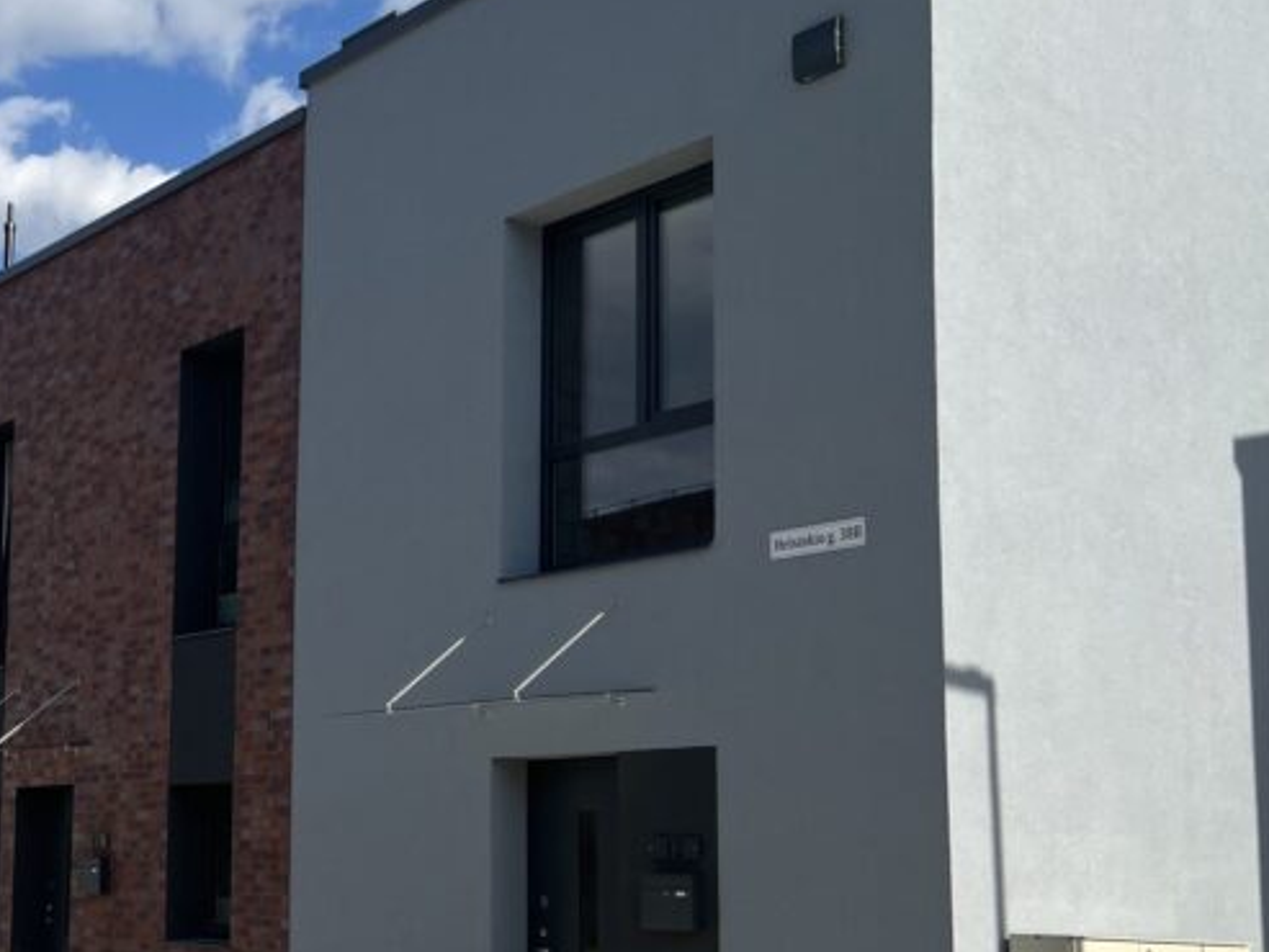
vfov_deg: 26.9
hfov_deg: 32.8
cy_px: 628
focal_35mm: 54
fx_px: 1980
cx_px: 13
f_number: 1.5
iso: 50
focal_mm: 5.7
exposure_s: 1/4444
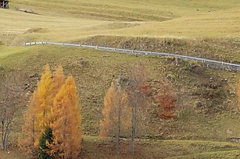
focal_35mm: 822
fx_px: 5474
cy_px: 57
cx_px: 205
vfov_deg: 1.7
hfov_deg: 2.5
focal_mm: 70
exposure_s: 1/200
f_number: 5.6
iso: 100
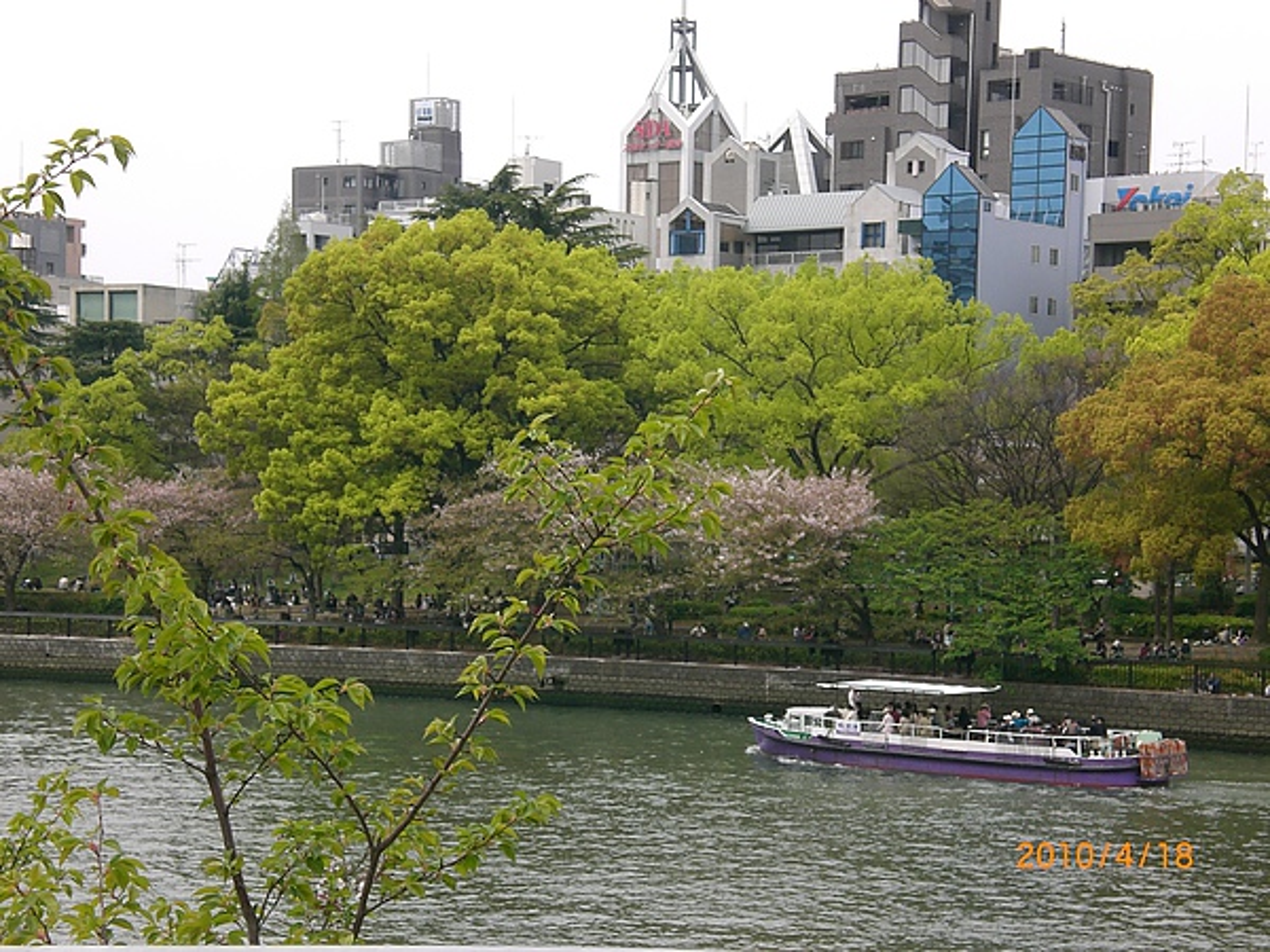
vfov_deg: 17.0
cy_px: 476
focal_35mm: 87
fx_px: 3192
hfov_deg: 22.5
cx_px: 635
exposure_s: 1/250
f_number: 5
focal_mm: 14.49
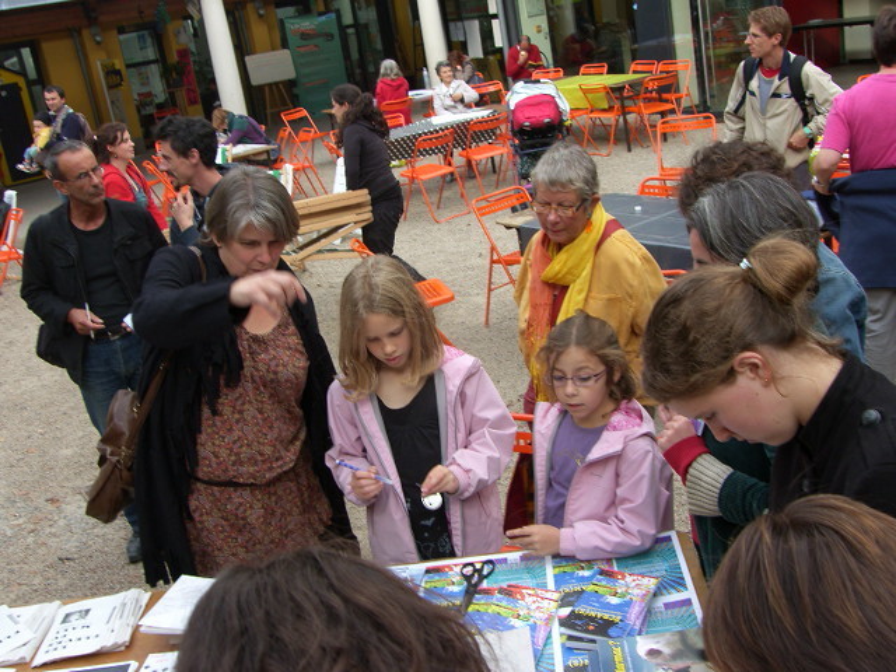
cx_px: 448
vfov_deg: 36.0
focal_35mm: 40
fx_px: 1035
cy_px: 336
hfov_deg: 46.8
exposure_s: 1/125
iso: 50
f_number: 4.6
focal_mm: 10.3
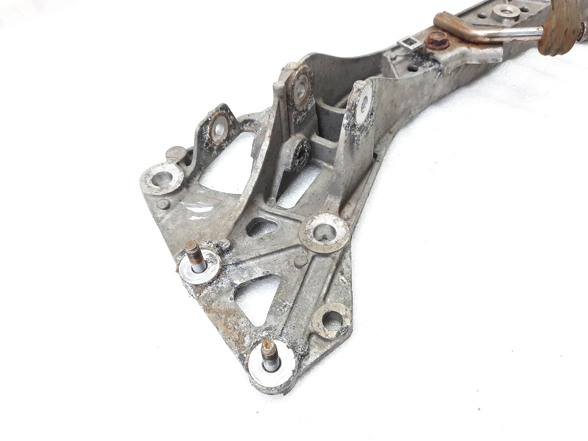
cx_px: 294
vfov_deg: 54.9
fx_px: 425
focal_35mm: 25
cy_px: 220
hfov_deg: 69.4
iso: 160
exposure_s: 1/50
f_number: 2
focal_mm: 4.6
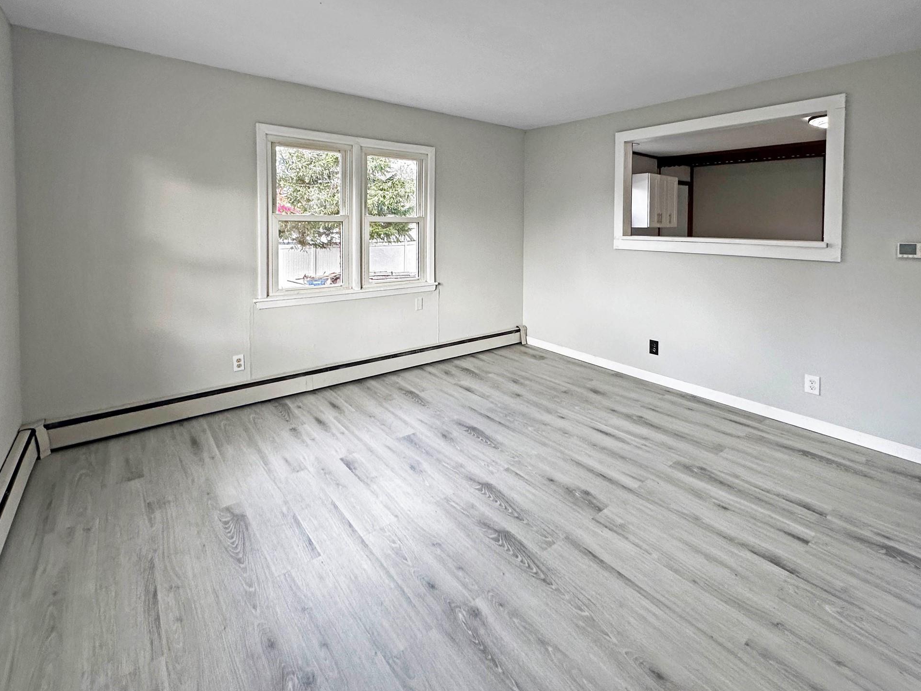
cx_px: 476
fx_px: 399
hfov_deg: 98.1
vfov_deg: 81.7
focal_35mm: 15
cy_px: 358
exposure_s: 1/99
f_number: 2.2
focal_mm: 2.22
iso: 80
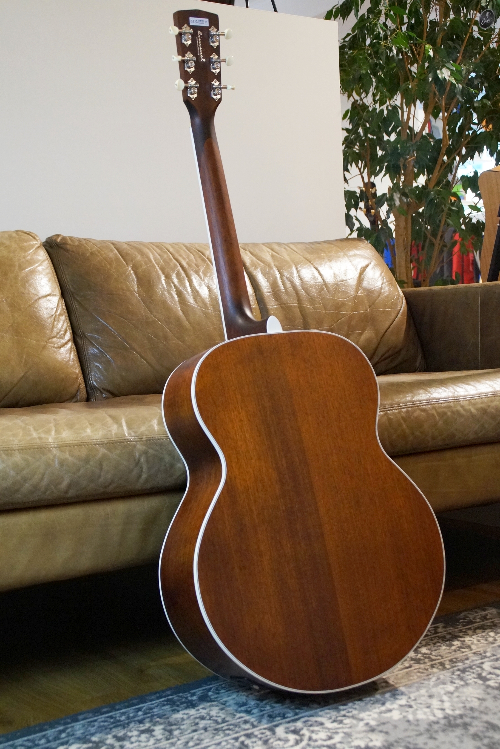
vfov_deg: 37.9
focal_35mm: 52
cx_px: 250
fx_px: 1094
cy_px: 374
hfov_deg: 25.8
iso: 2500
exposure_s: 1/160
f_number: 6.3
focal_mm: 35
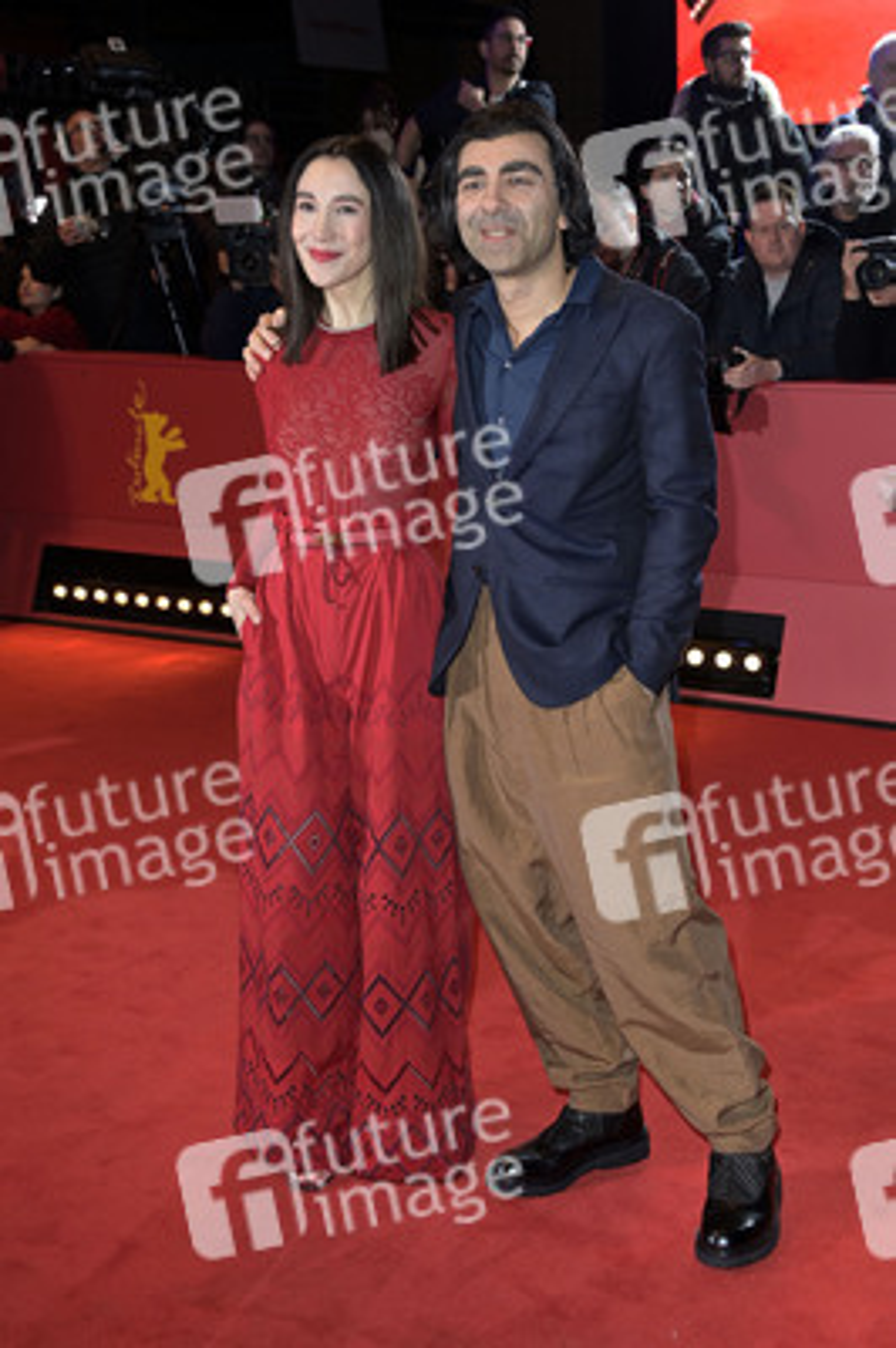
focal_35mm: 50
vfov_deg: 39.6
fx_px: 1870
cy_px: 674
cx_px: 448
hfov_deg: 26.9
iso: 800
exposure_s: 1/250
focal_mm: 50
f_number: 5
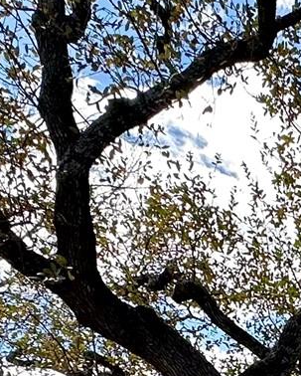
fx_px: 823
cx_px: 532
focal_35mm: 74
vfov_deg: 19.8
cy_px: 656
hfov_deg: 17.2
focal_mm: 2.22
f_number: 2.2
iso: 40
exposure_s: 1/587
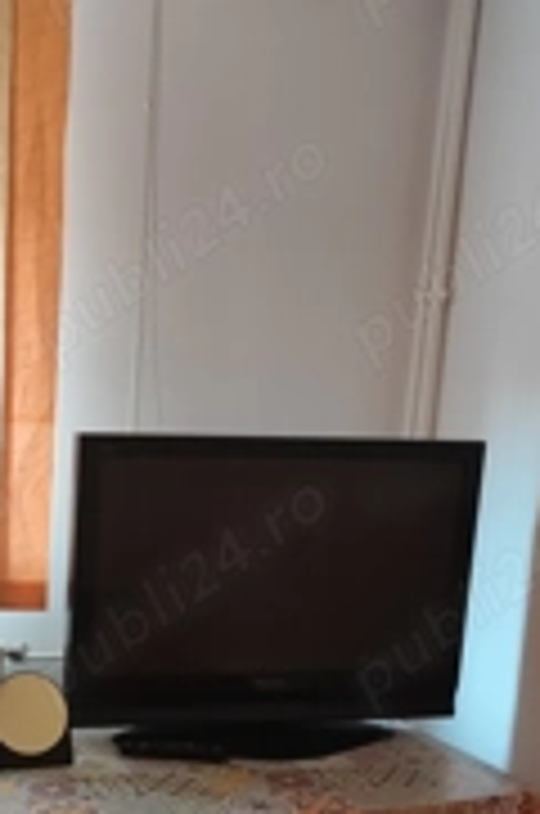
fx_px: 1197
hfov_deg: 24.5
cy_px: 666
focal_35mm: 53
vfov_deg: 36.2
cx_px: 22
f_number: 1.65
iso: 640
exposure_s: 1/100
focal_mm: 6.19
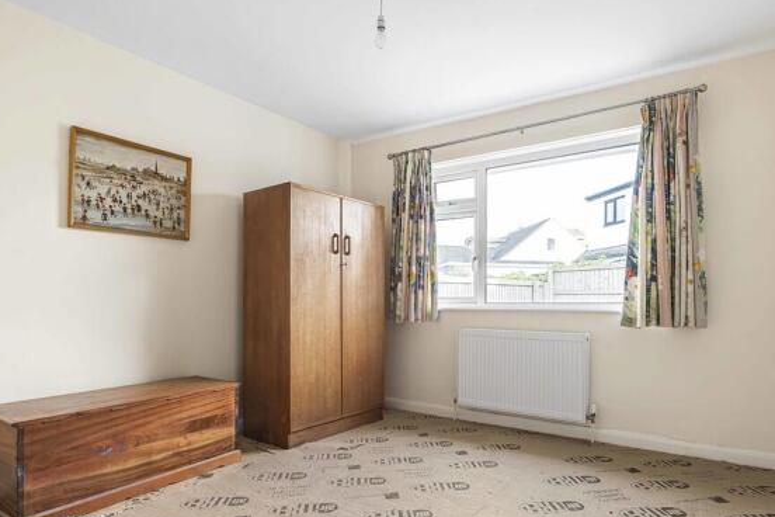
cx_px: 437
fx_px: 422
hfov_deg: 84.7
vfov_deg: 62.6
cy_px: 300
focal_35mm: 20
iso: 160
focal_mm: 16.5
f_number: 8
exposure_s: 1/13
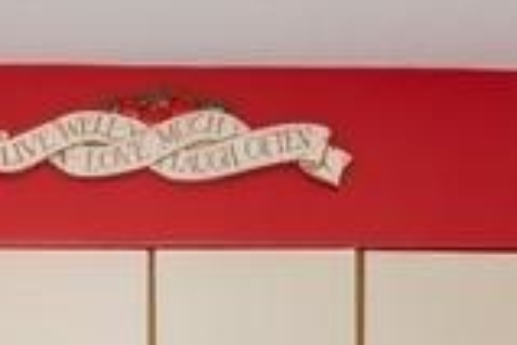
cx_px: 127
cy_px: 654
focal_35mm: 96
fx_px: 1379
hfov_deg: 21.1
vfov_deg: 12.7
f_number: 11
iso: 100
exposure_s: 1/1.25
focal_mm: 17
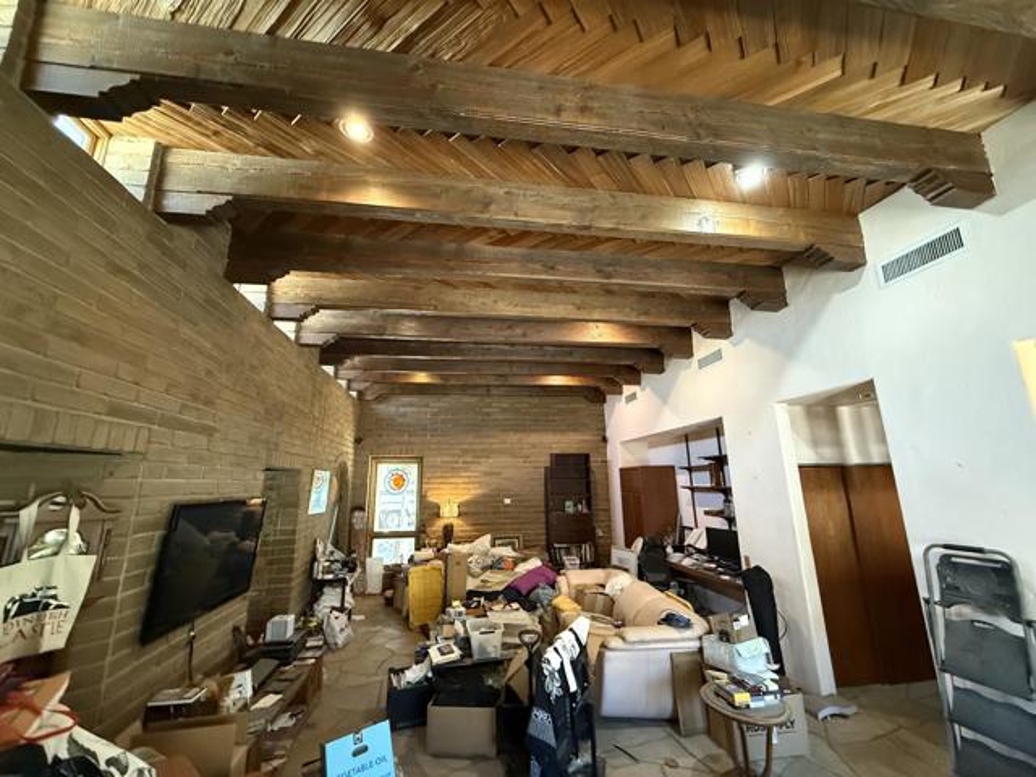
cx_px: 518
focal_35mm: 14
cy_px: 388
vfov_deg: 85.7
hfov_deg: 102.1
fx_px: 419
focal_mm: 2.22
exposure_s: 1/60
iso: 1000
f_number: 2.2
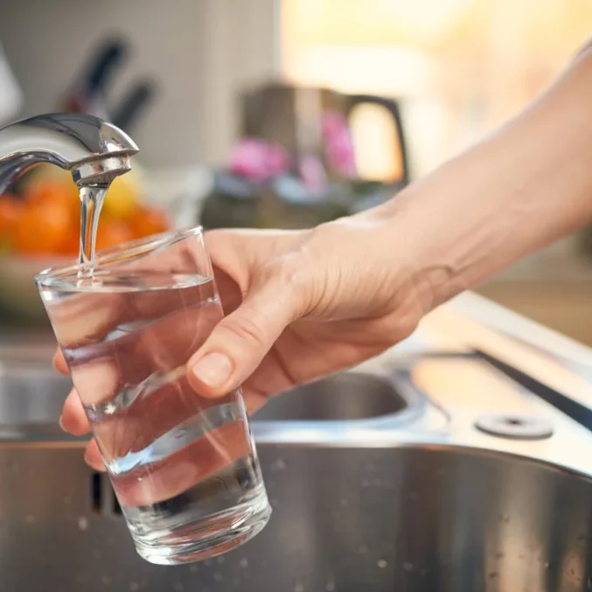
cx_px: 182
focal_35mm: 45
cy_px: 296
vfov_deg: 37.6
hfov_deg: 37.0
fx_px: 871
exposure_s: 1/60
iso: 100
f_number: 2.2
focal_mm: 35
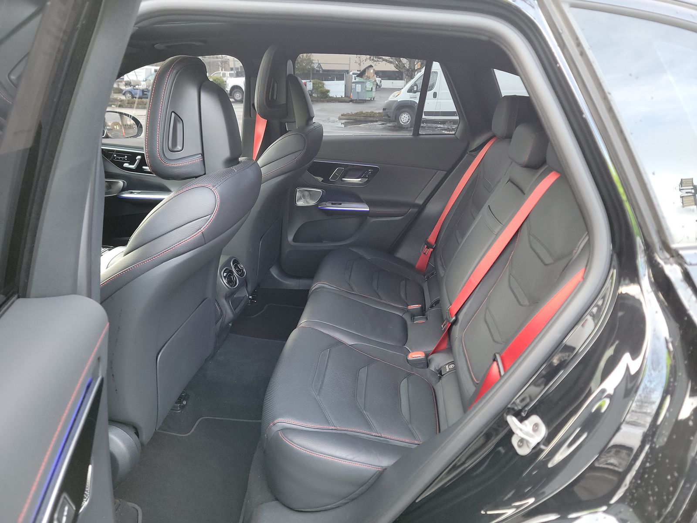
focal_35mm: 24
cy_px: 262
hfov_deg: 71.6
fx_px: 483
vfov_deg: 56.8
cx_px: 348
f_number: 1.8
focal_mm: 6.7
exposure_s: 1/59
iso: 476
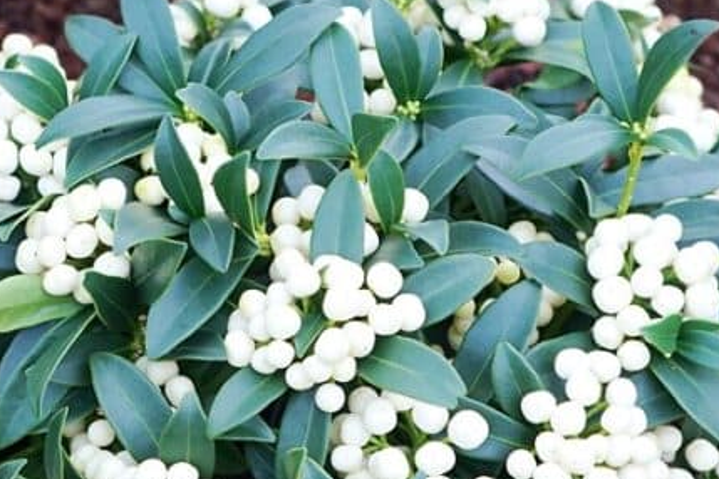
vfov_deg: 18.4
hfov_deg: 26.9
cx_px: 161
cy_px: 312
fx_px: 1478
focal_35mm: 74
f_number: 4
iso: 400
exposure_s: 1/160
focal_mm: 31
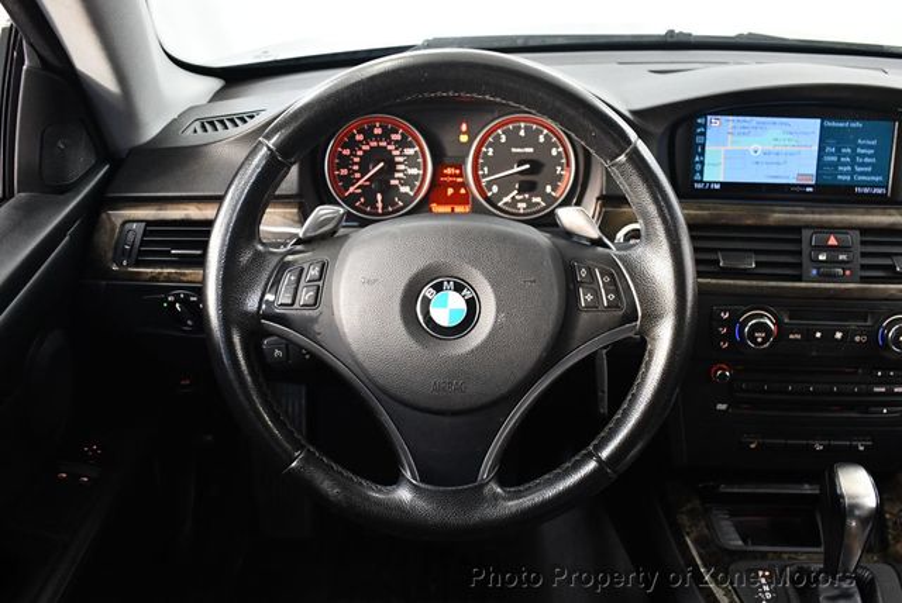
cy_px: 302
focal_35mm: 36
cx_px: 451
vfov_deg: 36.9
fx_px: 903
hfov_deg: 53.1
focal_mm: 18
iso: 3200
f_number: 3.5
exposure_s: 1/80
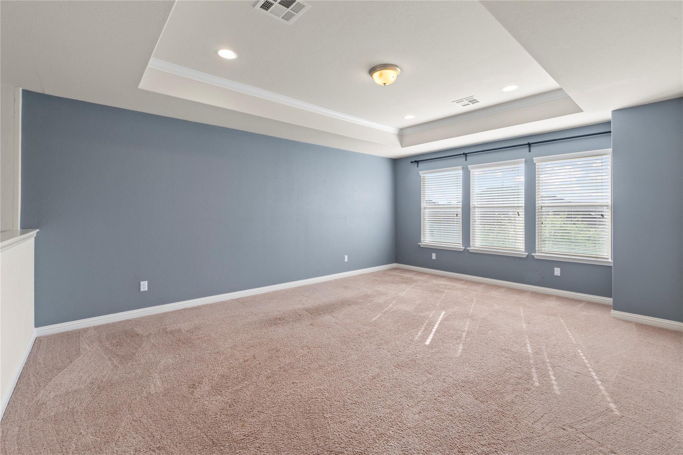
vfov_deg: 77.3
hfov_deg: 100.4
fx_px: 285
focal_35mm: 15
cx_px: 342
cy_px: 228
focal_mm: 10
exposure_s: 1/2
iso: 250
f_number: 11
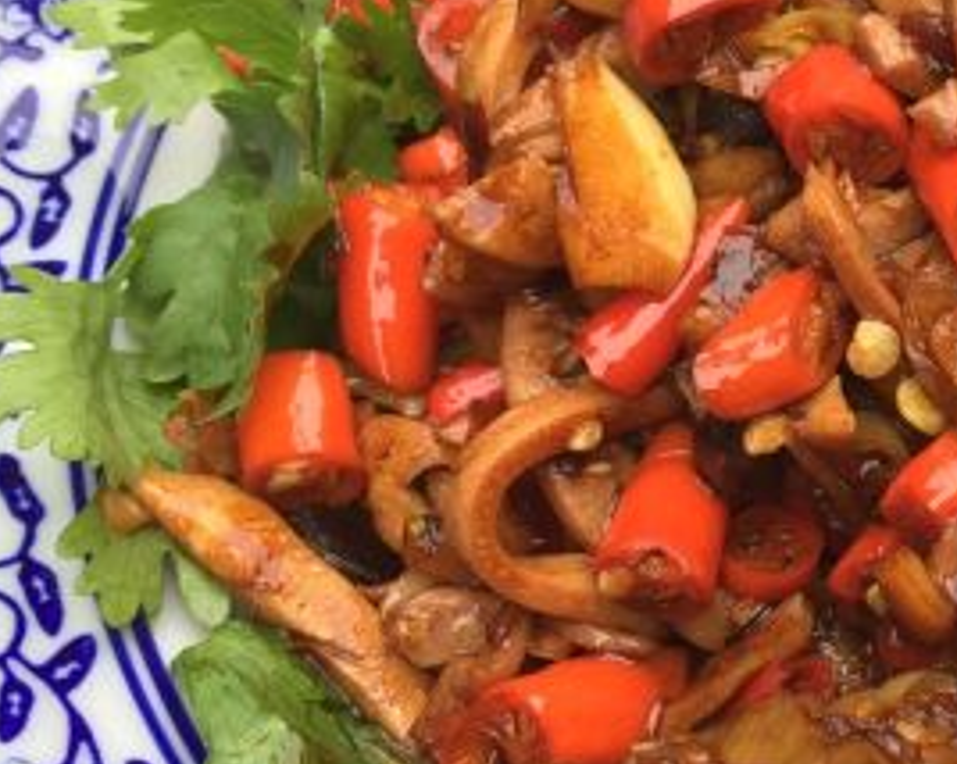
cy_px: 341
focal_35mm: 74
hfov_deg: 23.4
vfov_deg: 20.7
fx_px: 2094
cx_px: 1175
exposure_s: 1/100
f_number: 2.2
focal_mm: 4.15
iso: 32
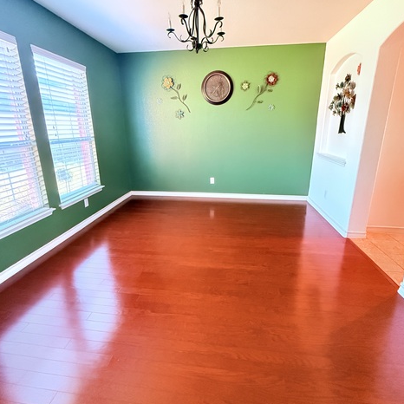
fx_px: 224
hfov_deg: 84.0
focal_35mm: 17
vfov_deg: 83.8
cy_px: 187
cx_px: 205
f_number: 2.2
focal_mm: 2.22
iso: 1250
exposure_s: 1/60
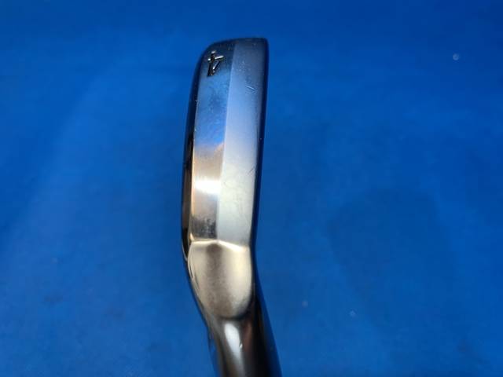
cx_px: 252
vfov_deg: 53.1
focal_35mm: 26
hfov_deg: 67.3
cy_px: 188
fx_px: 378
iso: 64
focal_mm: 4.25
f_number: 1.8
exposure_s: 1/60
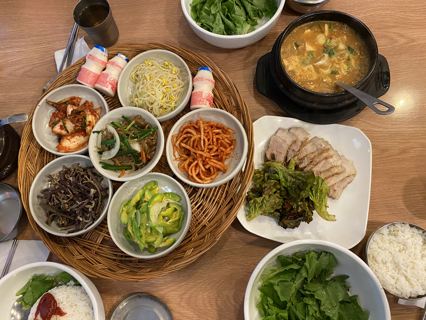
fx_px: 320
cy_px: 160
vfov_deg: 53.1
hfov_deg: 67.3
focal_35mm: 26
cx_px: 213
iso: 320
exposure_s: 1/60
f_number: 1.8
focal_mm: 4.25
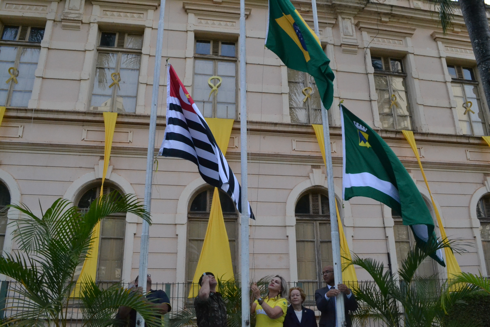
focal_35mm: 27
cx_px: 245
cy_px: 164
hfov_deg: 67.4
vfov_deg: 47.9
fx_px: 367
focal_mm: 18
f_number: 14
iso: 3200
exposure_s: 1/800
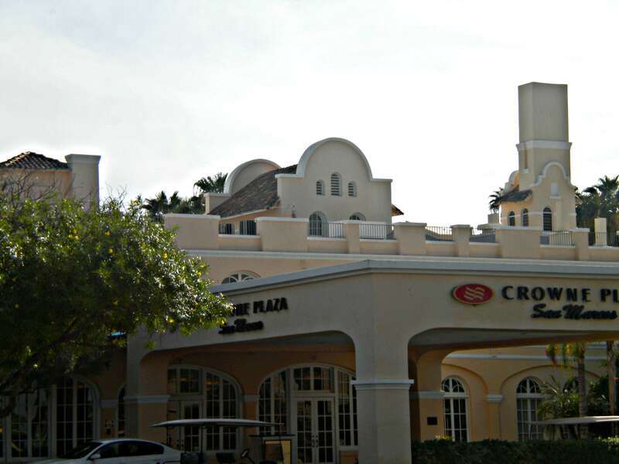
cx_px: 310
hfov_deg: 18.7
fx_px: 1878
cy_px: 232
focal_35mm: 105
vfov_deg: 14.1
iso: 80
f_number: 8.5
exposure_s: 1/282
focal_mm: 18.9
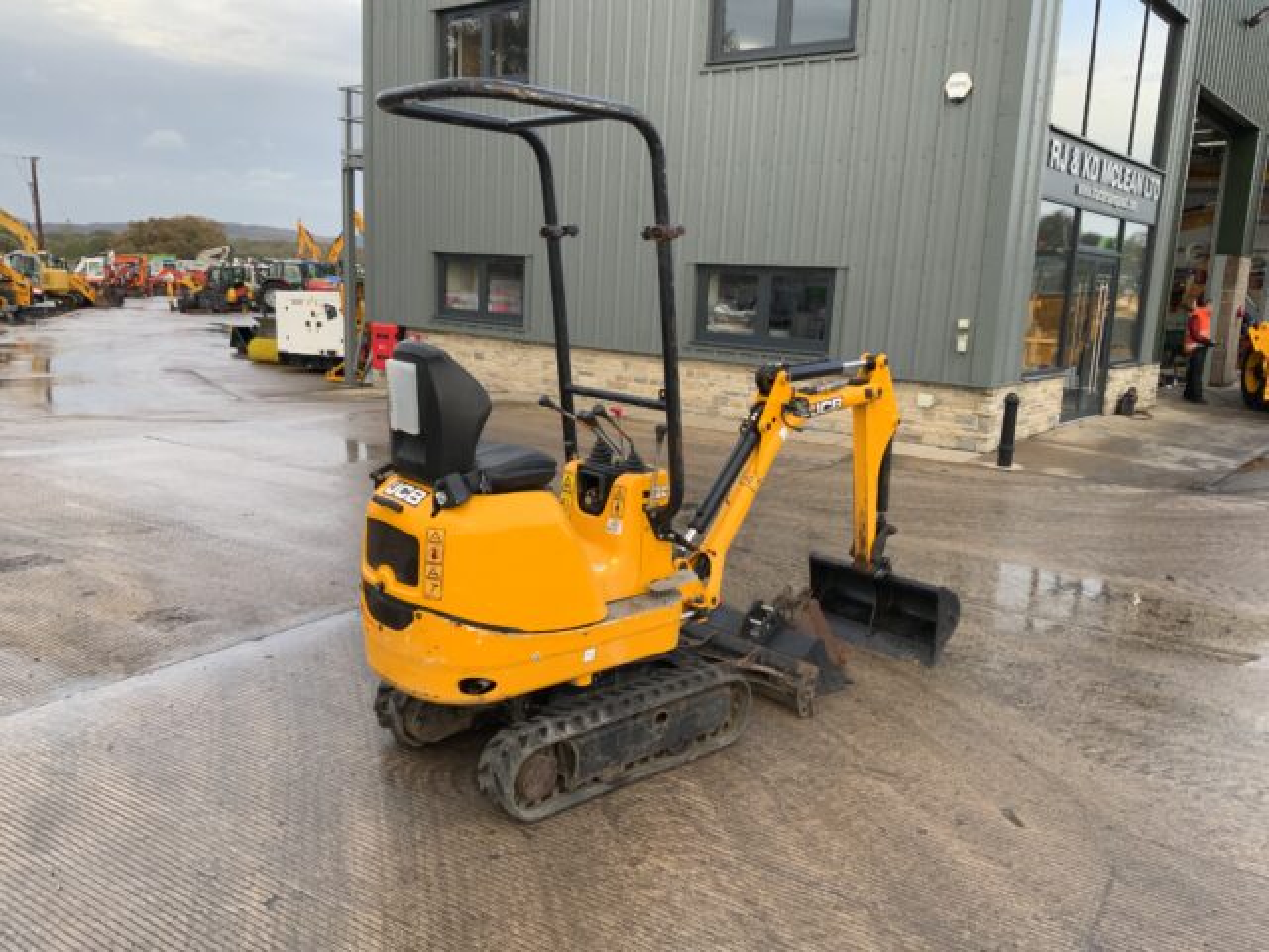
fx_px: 1063
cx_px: 634
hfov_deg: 61.7
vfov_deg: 48.2
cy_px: 476
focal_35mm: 29
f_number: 1.8
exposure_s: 1/122
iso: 16
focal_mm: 3
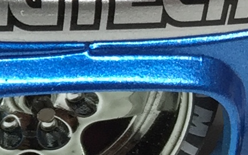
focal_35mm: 233
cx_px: -433
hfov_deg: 8.0
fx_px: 1574
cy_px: -105
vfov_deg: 5.6
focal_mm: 4.15
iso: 32
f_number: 2.2
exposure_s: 1/120
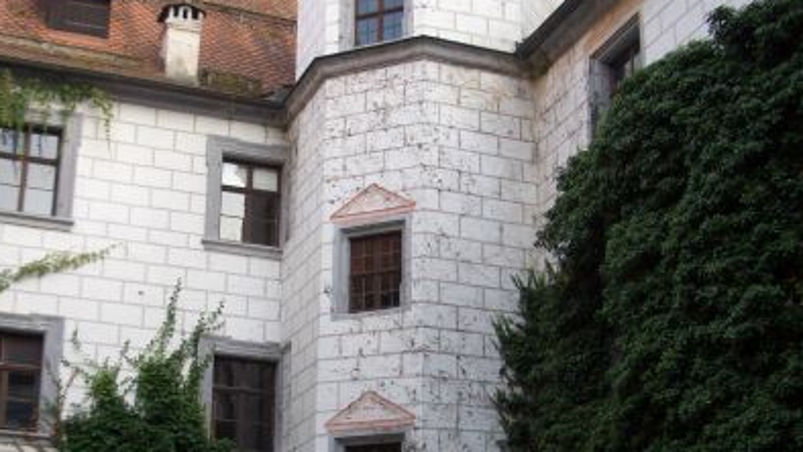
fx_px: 1235
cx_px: 353
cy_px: 362
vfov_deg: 20.5
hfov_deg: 36.0
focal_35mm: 58
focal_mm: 5.8
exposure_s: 1/60
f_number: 2.6
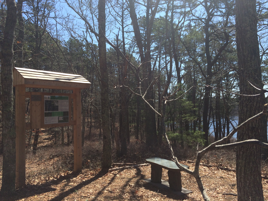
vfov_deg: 48.2
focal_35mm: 29
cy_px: 100
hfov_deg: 61.7
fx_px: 225
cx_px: 134
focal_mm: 4.15
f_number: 2.2
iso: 32
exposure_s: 1/1709
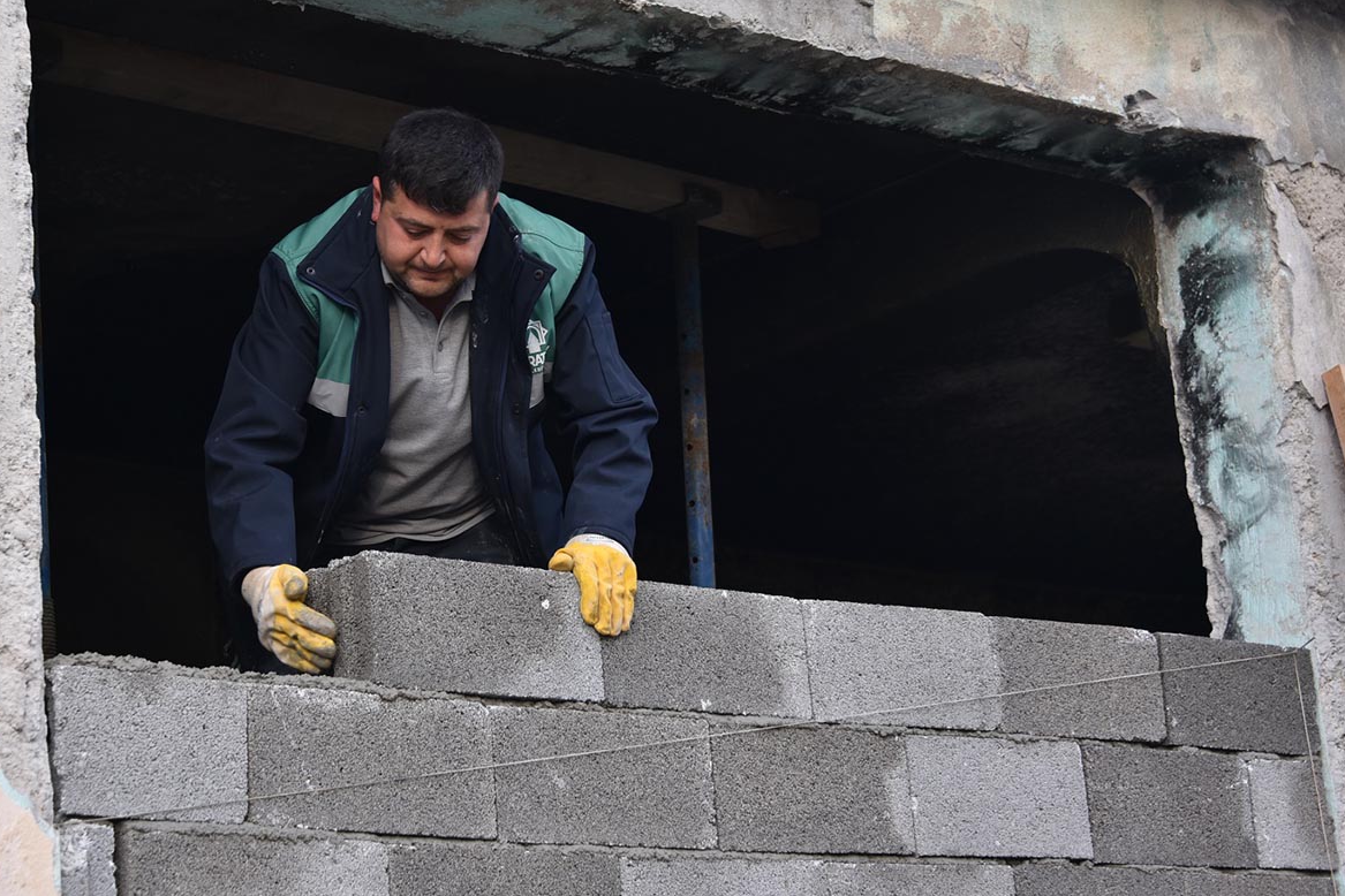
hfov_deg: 25.7
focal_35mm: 79
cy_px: 413
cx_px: 666
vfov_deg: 17.3
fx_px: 2951
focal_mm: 72
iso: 160
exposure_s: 1/200
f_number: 5.6
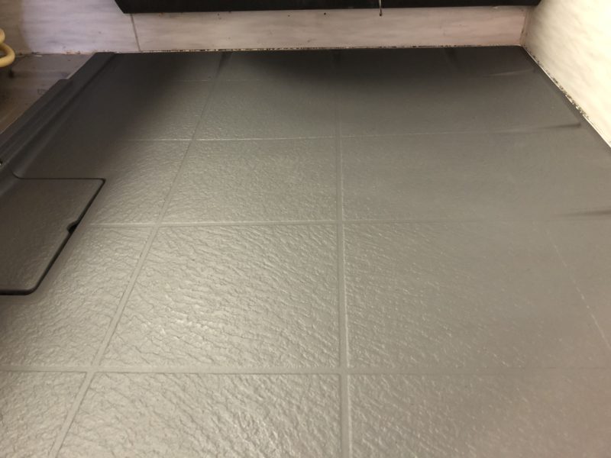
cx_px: 306
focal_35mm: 28
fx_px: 494
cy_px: 229
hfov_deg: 63.4
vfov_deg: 49.7
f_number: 1.8
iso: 100
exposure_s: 1/5
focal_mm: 3.99
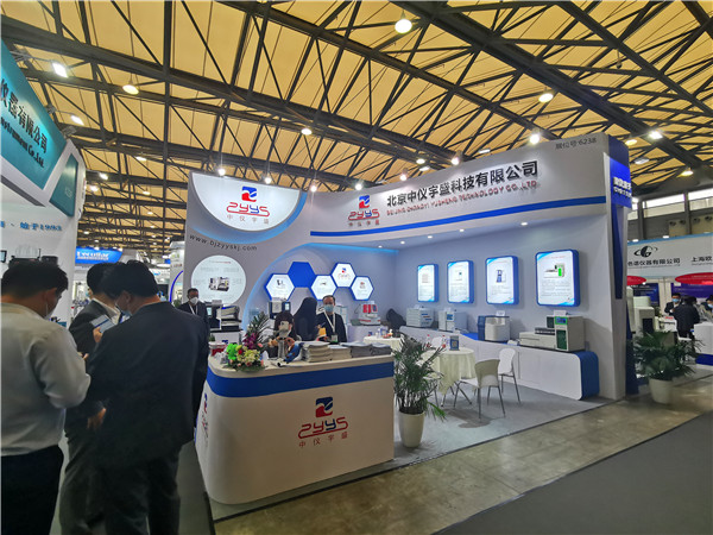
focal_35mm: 17
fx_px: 350
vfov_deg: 74.7
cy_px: 268
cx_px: 356
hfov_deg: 91.0
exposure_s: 1/100
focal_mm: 2.26
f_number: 2.2
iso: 100
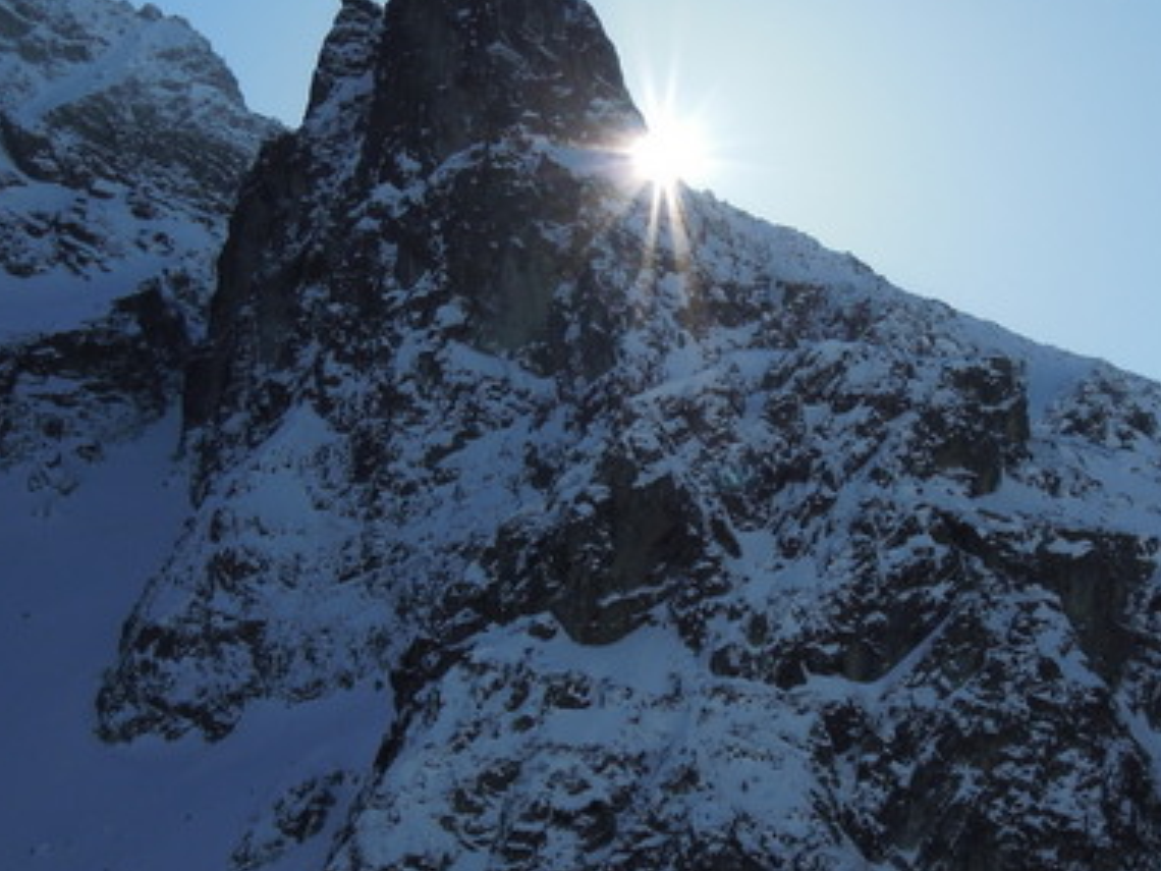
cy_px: 296
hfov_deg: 16.7
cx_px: 690
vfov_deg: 12.5
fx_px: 3958
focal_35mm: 118
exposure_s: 1/1600
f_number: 5
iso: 160
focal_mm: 12.5
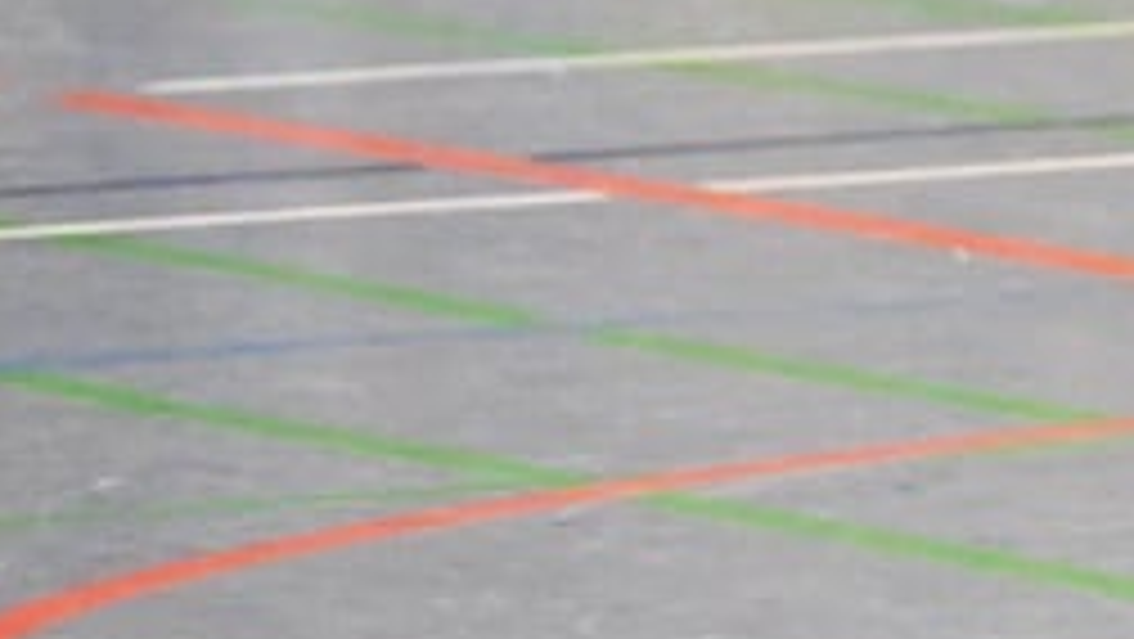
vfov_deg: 1.7
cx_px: 2799
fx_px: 21599
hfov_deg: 3.0
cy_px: -470
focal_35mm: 718
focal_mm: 135
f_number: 3.5
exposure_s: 1/1000
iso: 8000
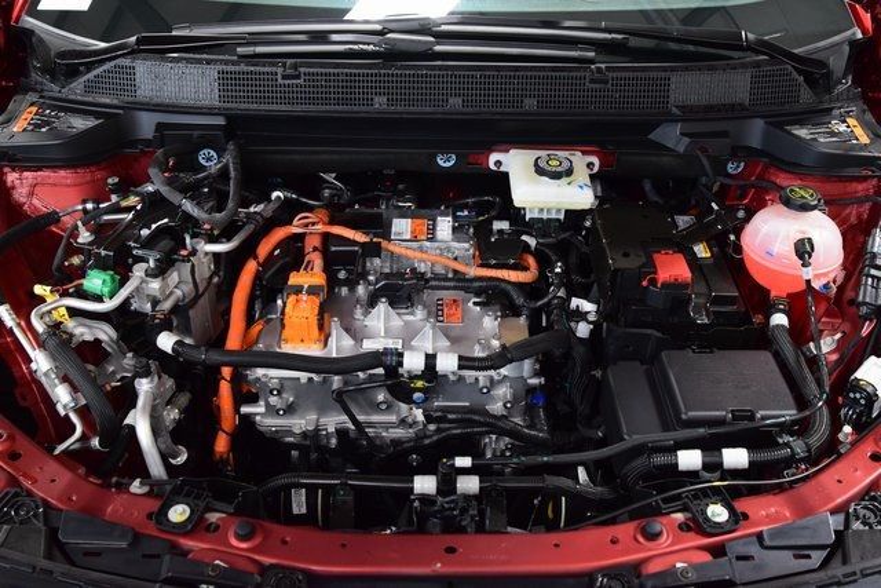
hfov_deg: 53.1
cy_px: 294
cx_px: 440
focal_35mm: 36
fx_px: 881
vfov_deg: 36.9
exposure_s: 1/15
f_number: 6.3
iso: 1250
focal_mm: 24
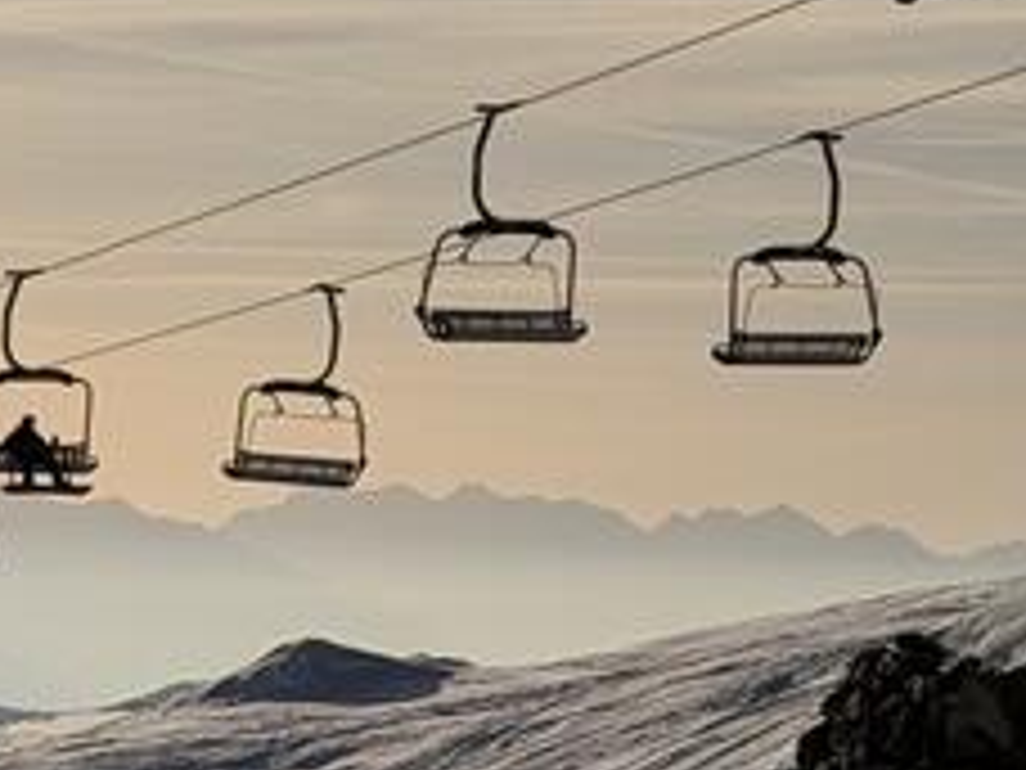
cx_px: -1260
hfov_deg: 8.5
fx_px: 6432
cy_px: 1092
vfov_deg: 6.8
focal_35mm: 217
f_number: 1.78
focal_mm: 6.76
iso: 64
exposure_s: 1/27778
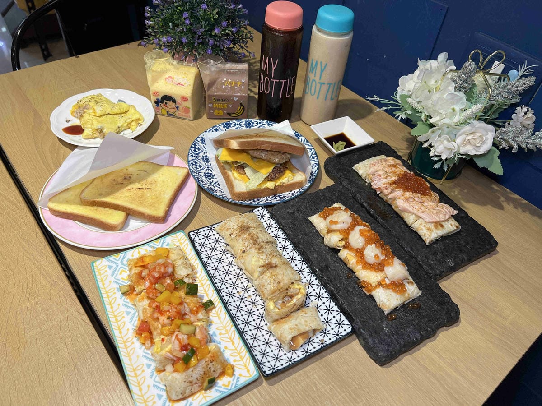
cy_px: 203
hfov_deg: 67.3
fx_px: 407
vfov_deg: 53.1
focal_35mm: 26
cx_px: 271
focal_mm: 5.7
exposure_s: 1/120
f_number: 1.5
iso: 50
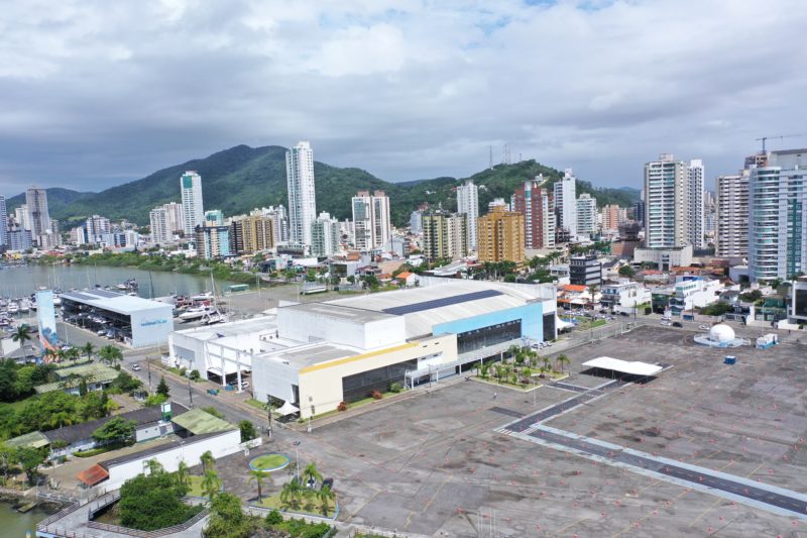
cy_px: 269
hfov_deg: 65.5
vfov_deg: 46.4
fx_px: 627
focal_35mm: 28
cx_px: 404
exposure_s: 1/240
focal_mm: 10.26
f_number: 2.8
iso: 100
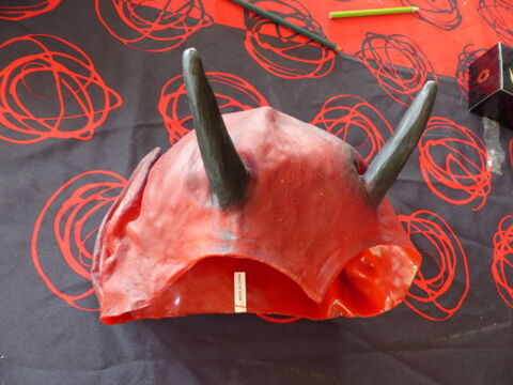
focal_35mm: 25
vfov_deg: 54.9
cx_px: 256
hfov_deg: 69.4
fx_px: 370
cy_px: 192
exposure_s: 1/8
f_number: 2.8
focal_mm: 4.5
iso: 400
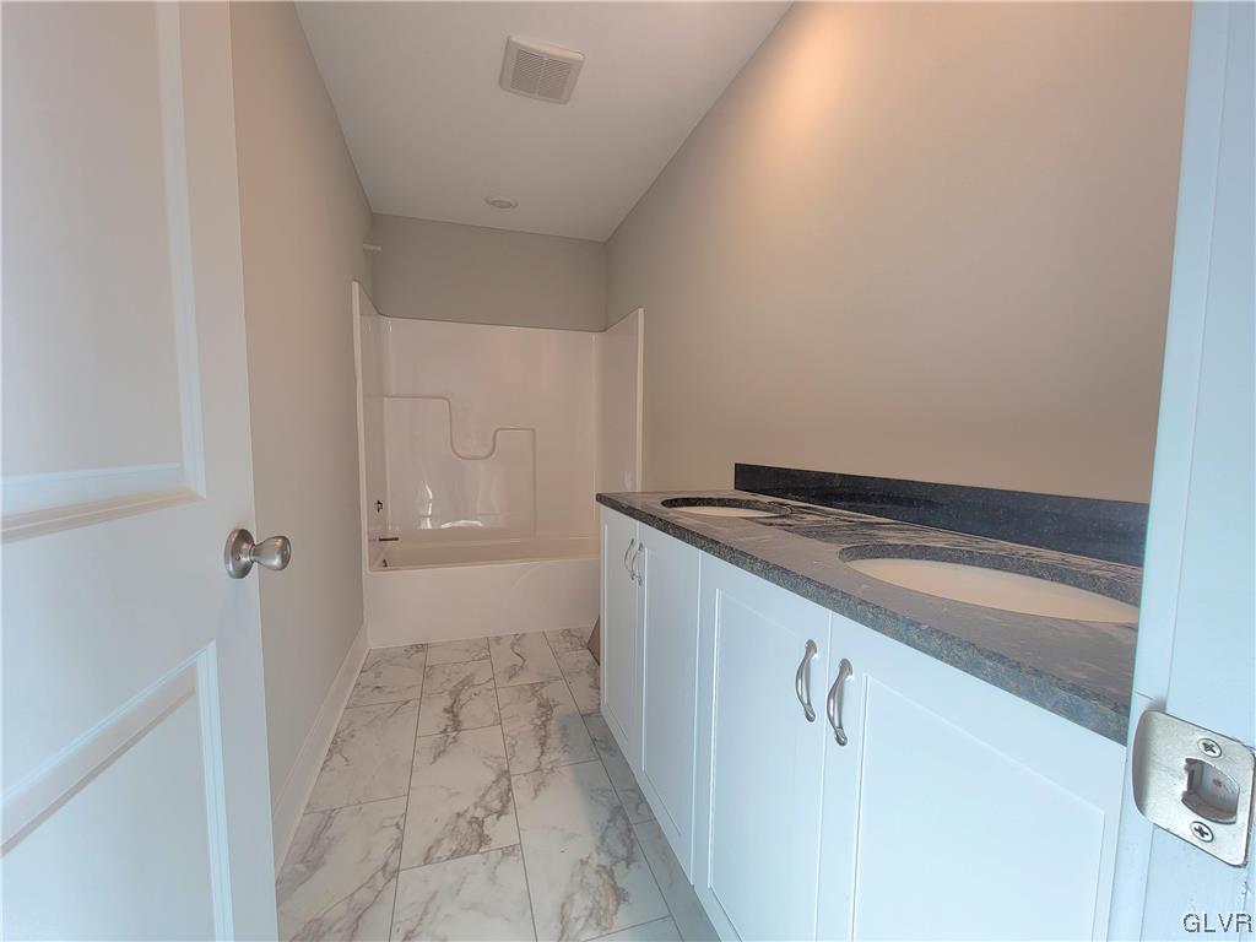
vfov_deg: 89.9
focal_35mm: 13
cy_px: 471
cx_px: 628
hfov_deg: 106.2
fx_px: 472
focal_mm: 2.2
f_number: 2.2
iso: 80
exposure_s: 1/120
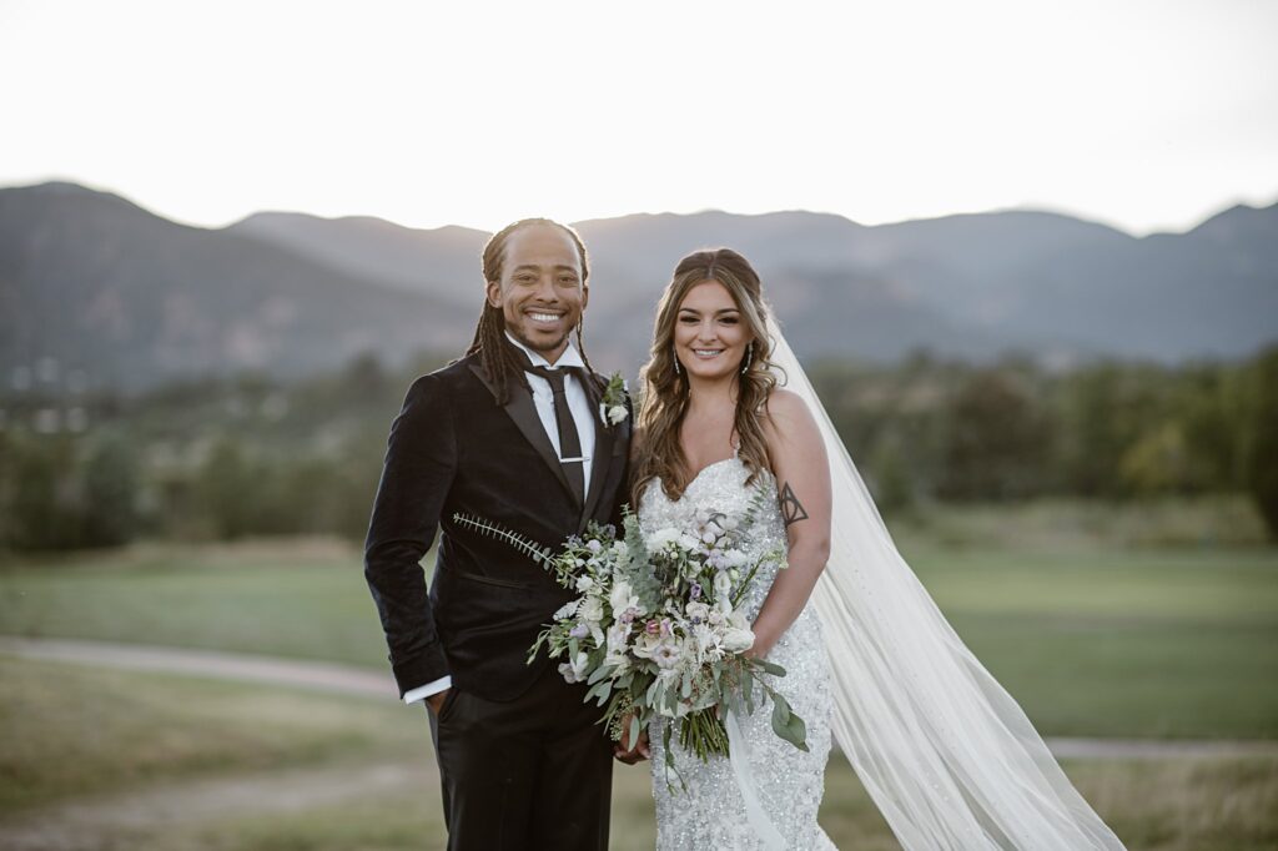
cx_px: 639
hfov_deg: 23.9
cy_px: 426
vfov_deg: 16.1
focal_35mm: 85
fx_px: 3016
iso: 250
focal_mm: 85
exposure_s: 1/1000
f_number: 2
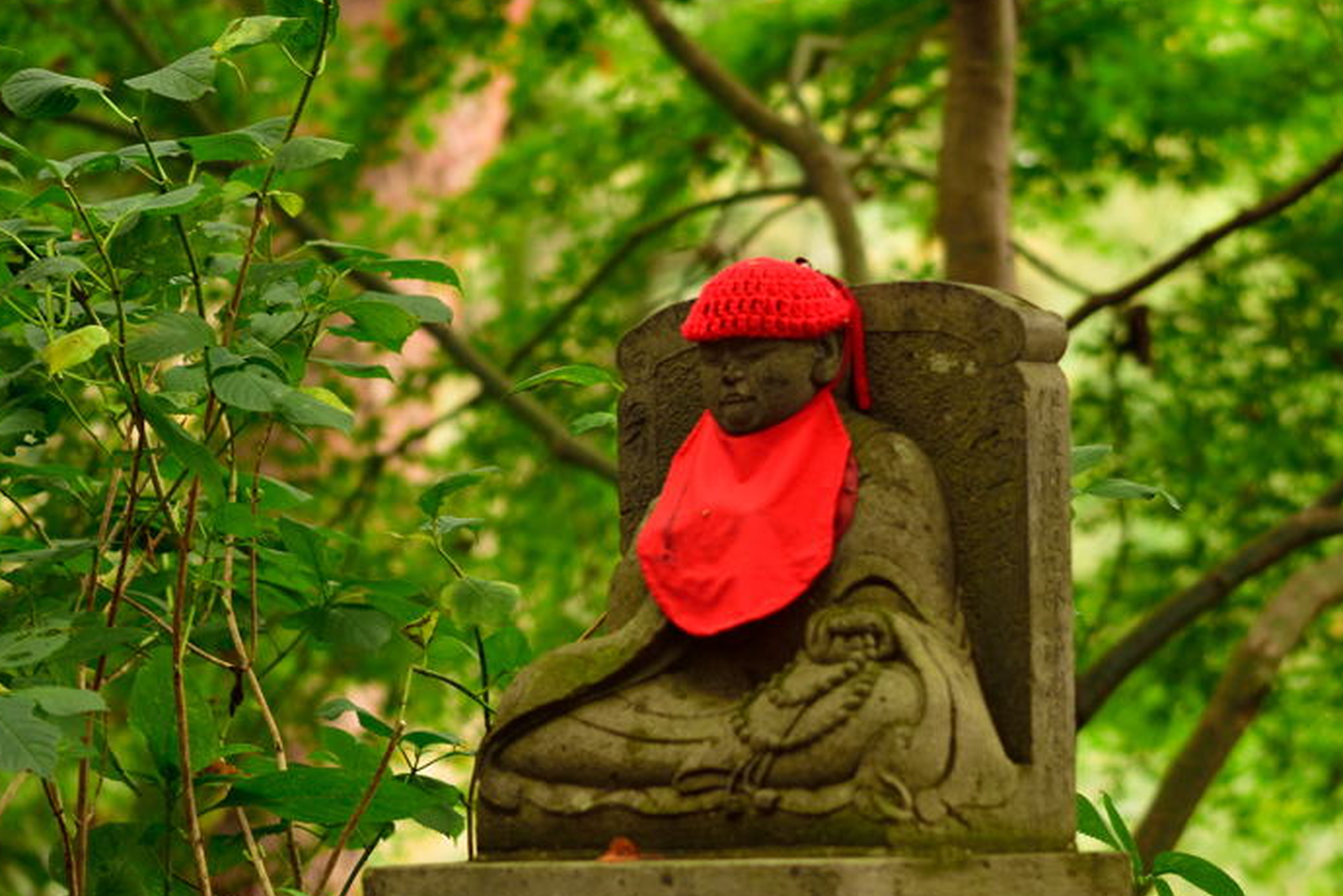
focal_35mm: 234
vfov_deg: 5.9
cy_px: 637
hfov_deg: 8.8
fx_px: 8719
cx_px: 967
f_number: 3.2
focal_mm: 105
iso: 200
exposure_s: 1/60
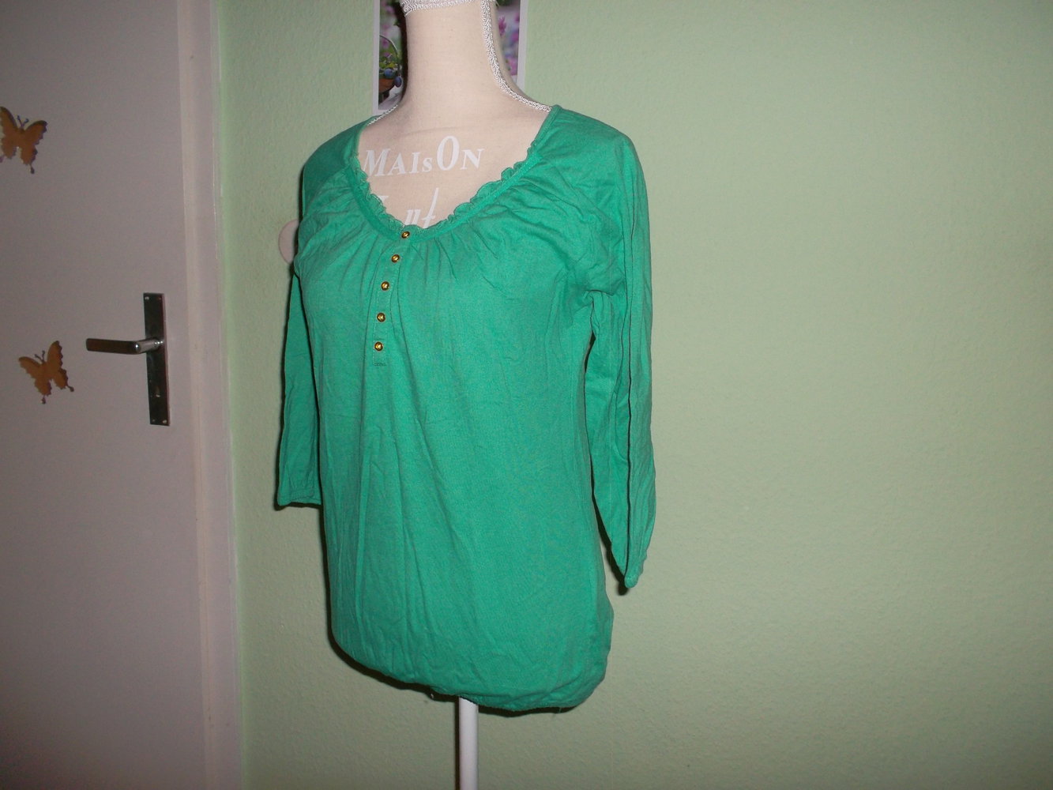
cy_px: 395
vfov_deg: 49.8
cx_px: 526
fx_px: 852
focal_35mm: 28
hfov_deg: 63.4
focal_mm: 4.1
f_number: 3.3
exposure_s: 1/45
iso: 100
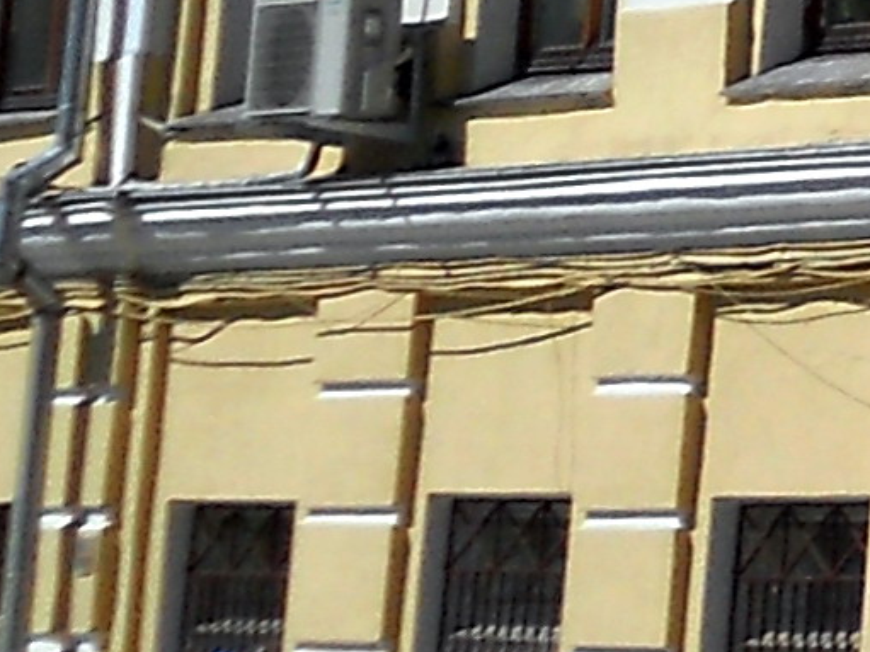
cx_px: 2494
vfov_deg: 5.5
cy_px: -756
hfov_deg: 6.9
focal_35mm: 262
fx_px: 6583
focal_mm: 6.72
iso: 80
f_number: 5.5
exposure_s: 1/800
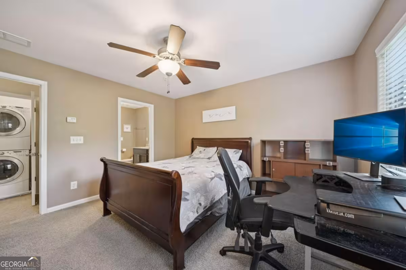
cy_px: 135
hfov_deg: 112.6
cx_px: 203
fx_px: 135
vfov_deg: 90.0
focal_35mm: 12
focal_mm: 12
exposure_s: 1/2.5
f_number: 7.1
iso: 400
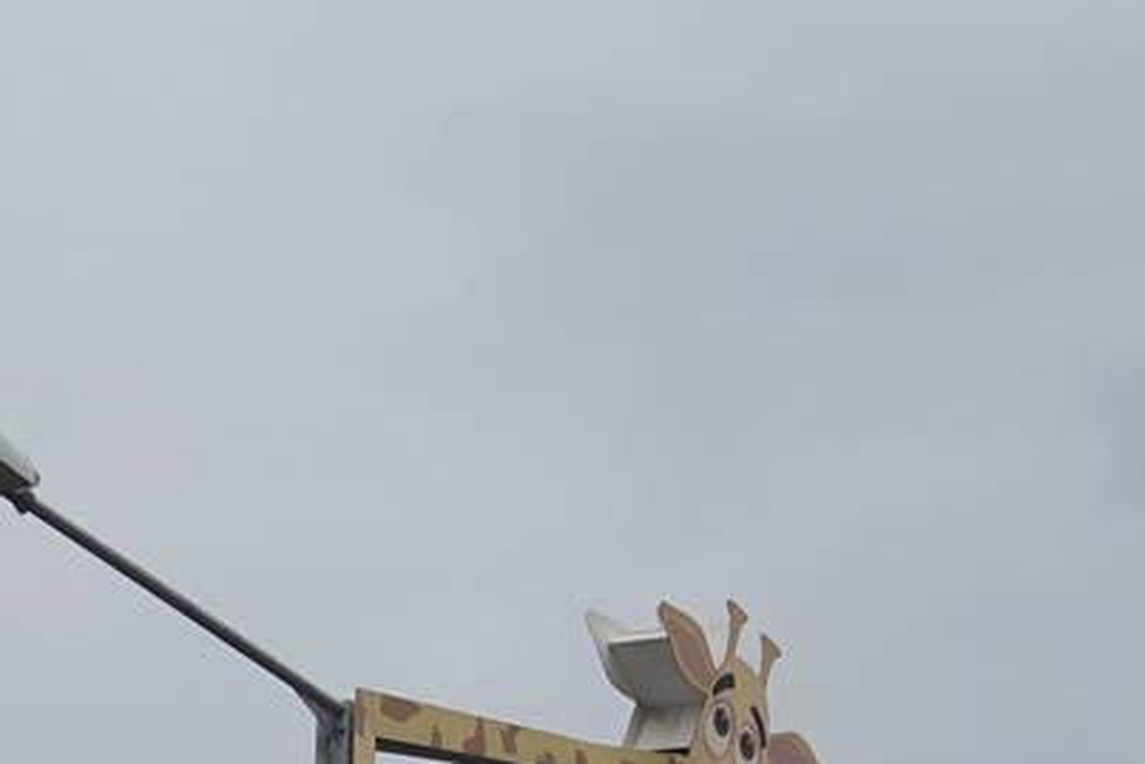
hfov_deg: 8.9
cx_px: 634
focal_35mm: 230
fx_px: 7317
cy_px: 1382
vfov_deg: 5.9
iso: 125
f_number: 4
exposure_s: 1/500
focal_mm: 21.39
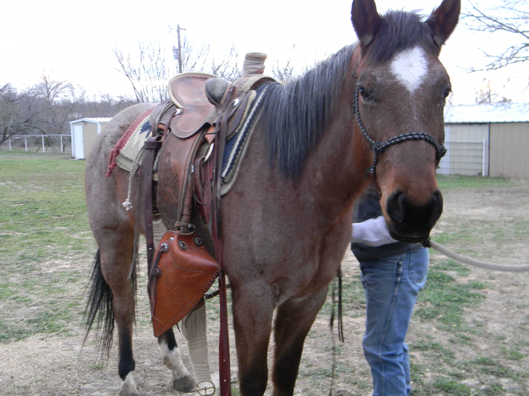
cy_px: 198
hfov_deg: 45.8
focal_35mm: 41
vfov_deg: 35.1
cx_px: 264
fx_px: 627
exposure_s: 1/30
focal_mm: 7.3
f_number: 3.8
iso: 198
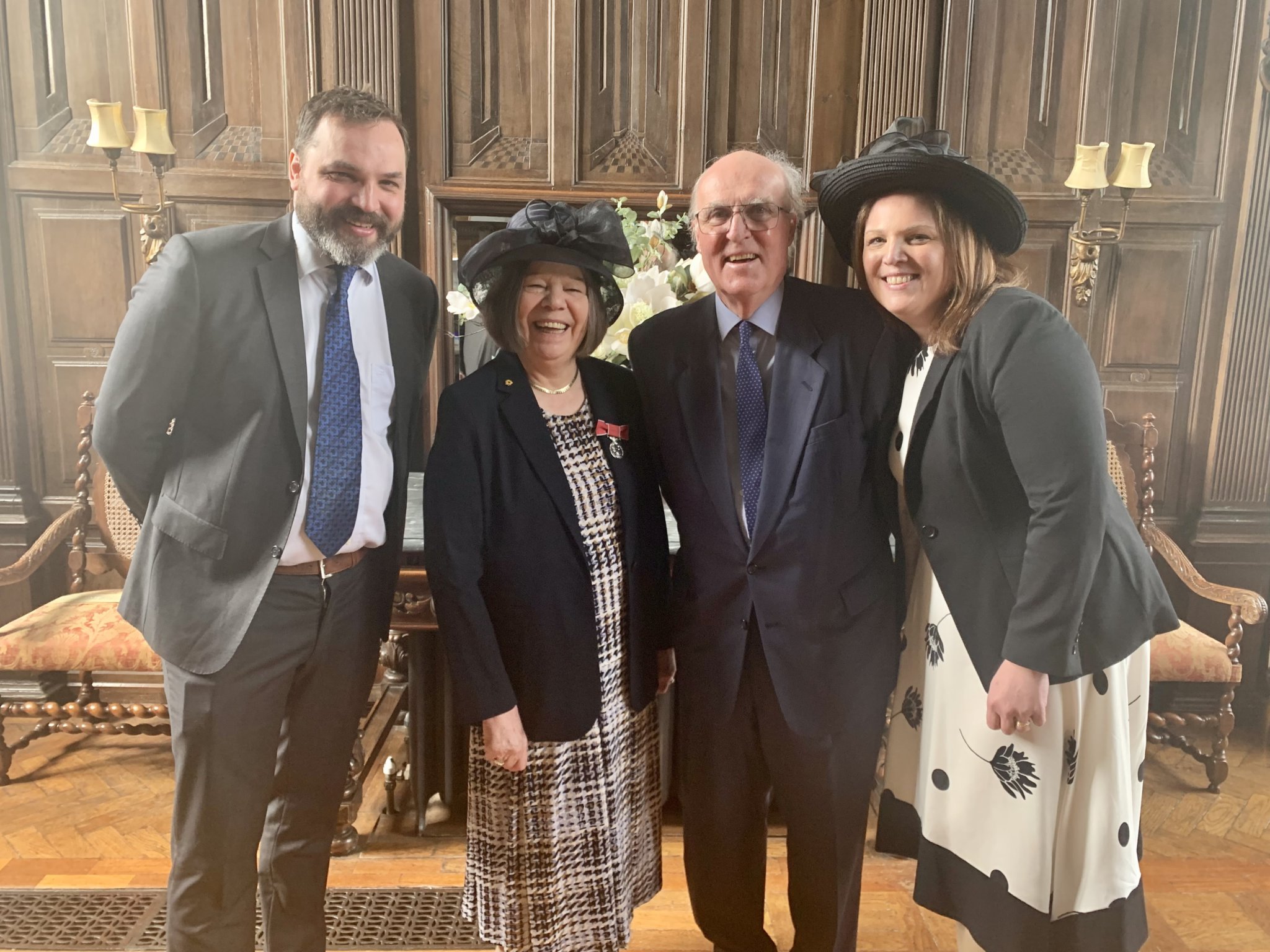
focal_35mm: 26
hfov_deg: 67.3
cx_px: 635
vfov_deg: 53.1
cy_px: 476
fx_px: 954
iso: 125
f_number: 1.8
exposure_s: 1/60
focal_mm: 4.25
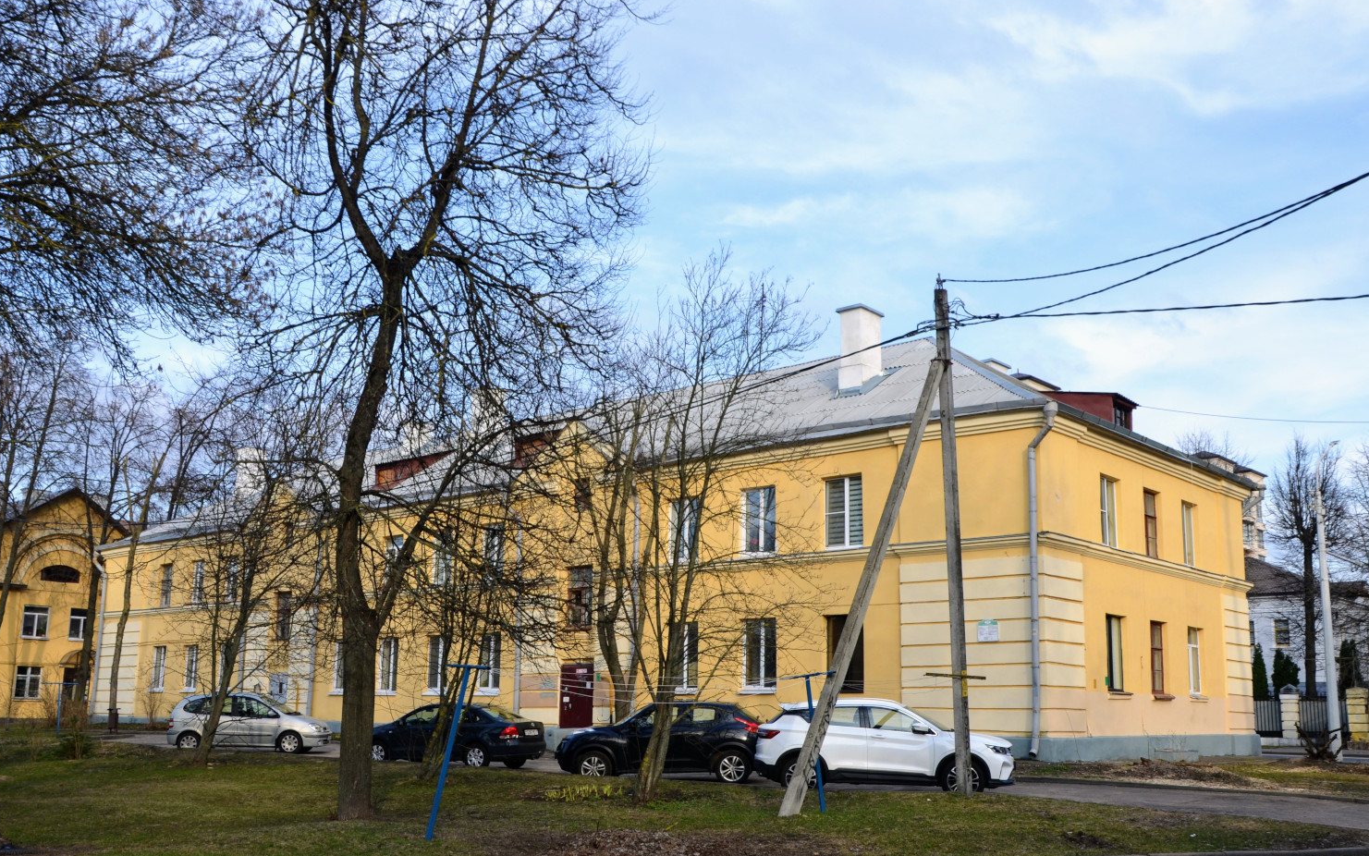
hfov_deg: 58.9
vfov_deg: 38.9
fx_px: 1213
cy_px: 437
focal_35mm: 33
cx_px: 679
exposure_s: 1/250
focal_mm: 21
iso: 200
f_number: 8
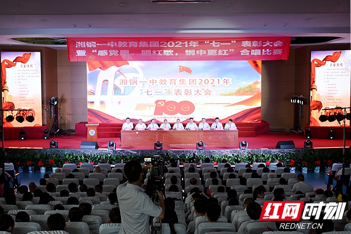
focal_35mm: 48
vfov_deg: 28.1
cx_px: 176
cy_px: 117
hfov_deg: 41.1
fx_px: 468
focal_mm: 32
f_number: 5.6
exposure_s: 1/100
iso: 1000
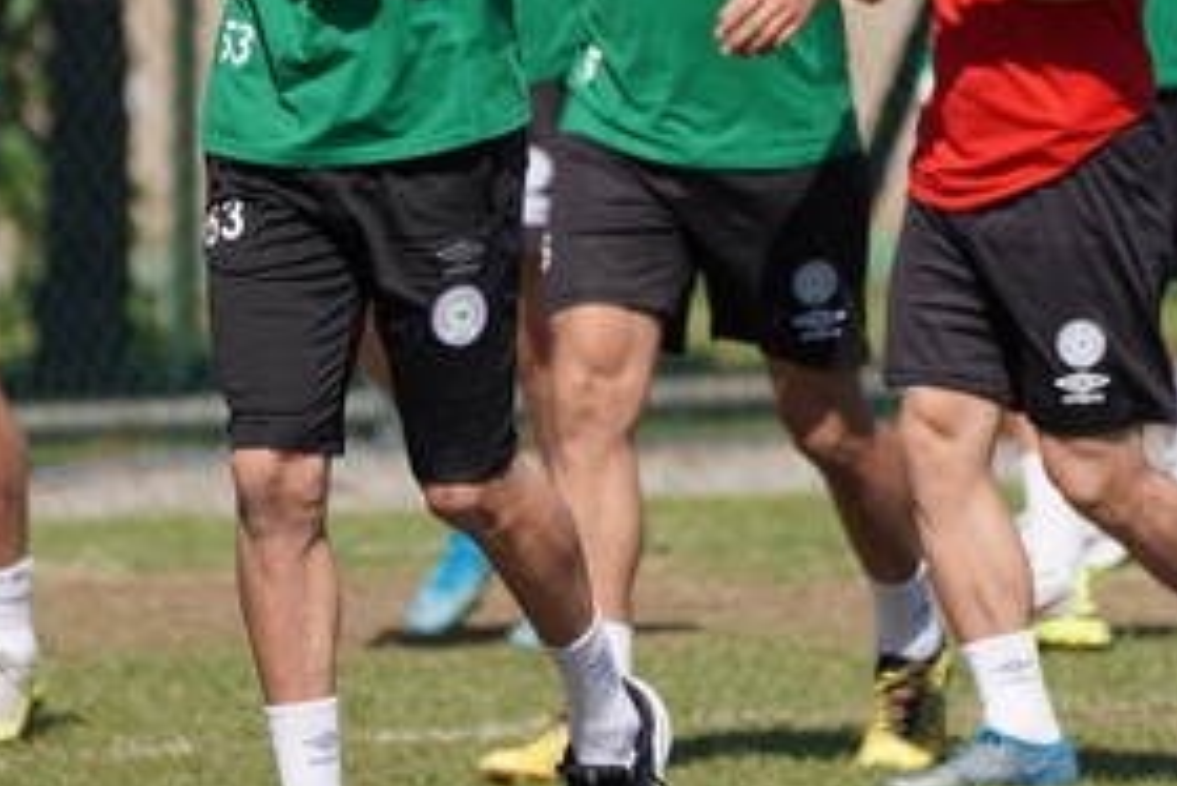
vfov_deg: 1.4
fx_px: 31303
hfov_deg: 2.2
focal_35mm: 957
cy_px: 27
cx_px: 500
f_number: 5.6
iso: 100
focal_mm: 400
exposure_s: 1/500
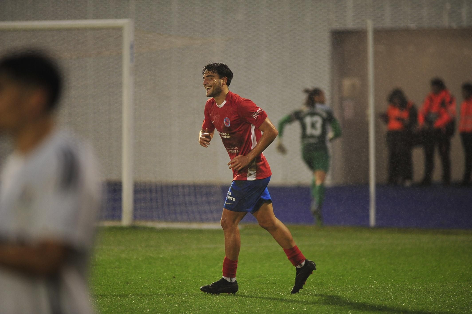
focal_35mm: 300
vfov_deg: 4.6
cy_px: 157
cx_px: 236
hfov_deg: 6.9
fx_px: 3931
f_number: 2.8
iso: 1250
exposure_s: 1/500
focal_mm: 300
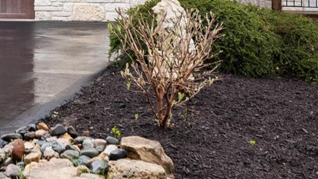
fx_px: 894
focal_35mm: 106
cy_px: -41
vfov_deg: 11.2
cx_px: -78
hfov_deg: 18.9
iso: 400
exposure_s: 1/100
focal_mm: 18
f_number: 4.5
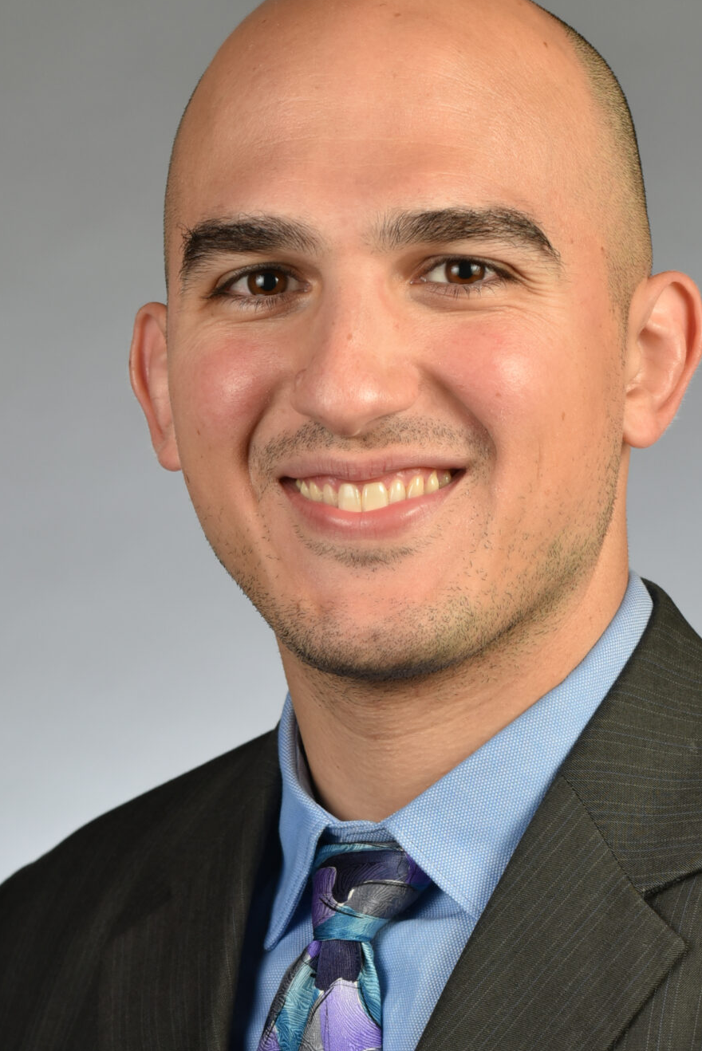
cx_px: 315
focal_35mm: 167
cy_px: 734
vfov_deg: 12.3
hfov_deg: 8.2
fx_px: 4879
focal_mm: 86
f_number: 8
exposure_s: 1/160
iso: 400
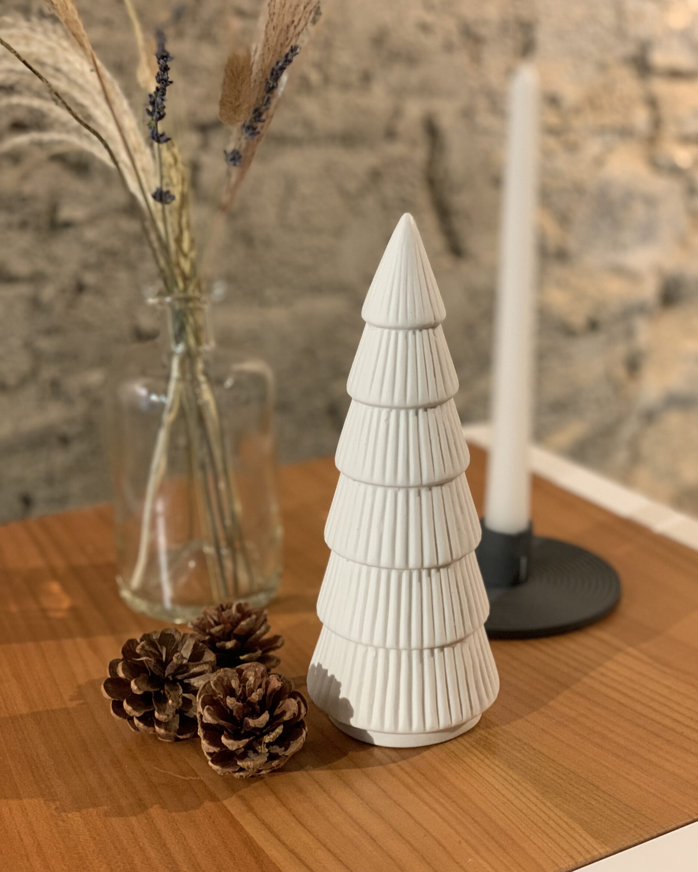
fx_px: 1420
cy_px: 416
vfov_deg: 34.1
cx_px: 353
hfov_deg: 27.6
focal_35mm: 55
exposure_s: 1/50
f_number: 2.4
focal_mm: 6
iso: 160
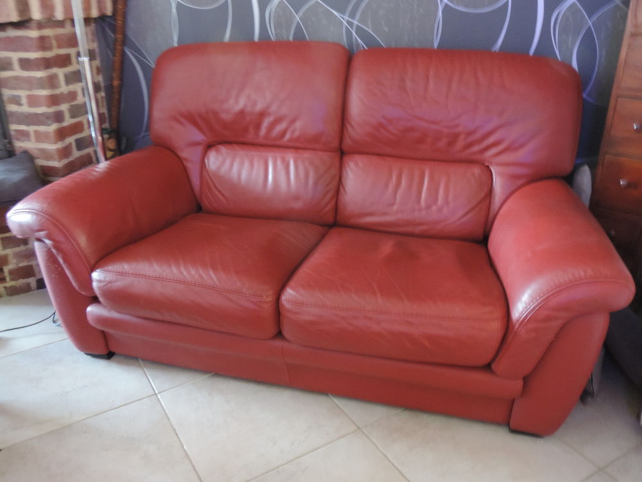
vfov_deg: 46.8
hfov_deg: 60.0
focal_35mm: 30
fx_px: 556
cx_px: 321
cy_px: 241
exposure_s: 1/1.6
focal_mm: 5.3
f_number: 3.1
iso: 800
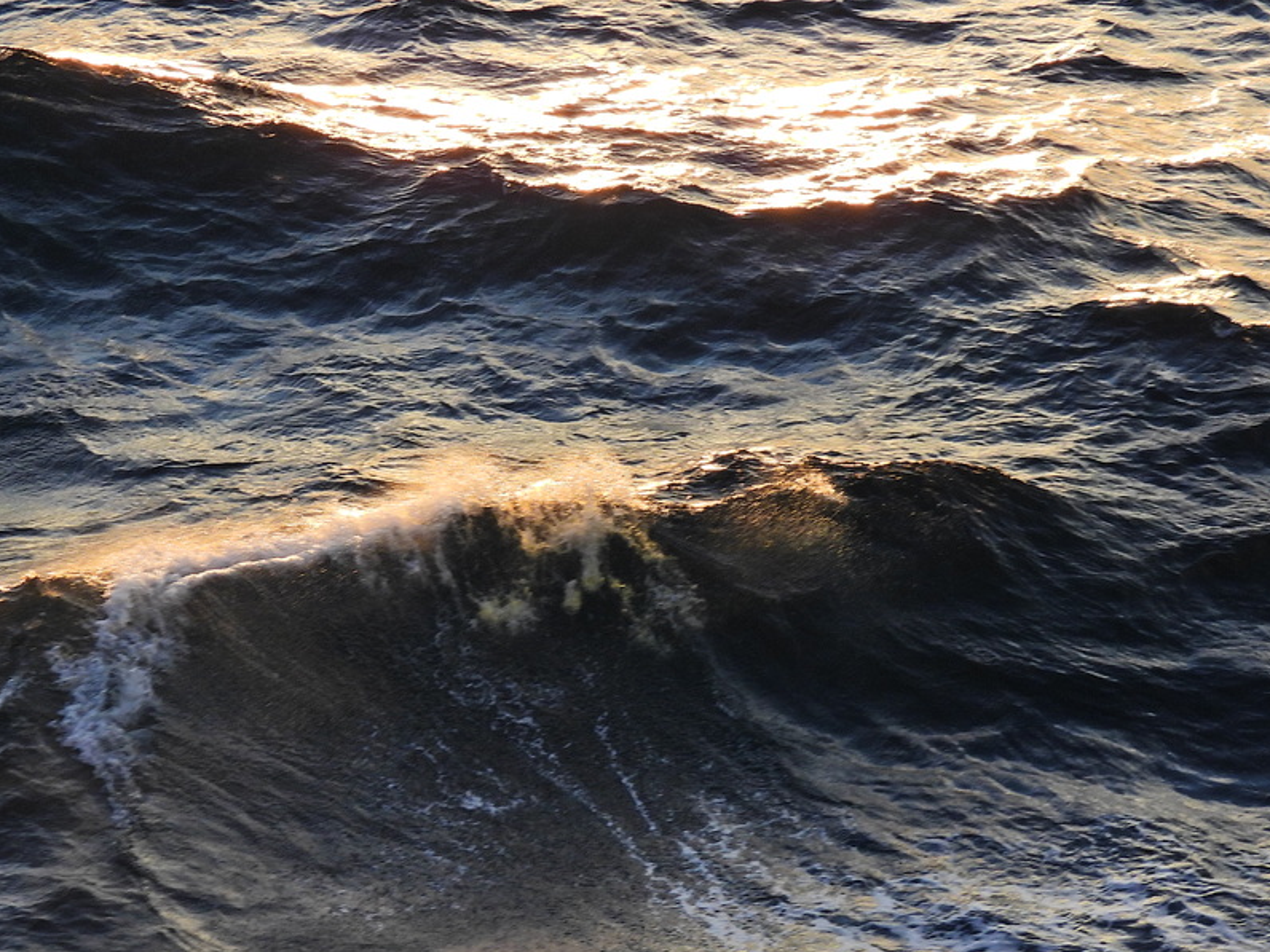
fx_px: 7374
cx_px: 268
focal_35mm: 201
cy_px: 346
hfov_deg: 9.8
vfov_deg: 7.4
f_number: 4
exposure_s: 1/200
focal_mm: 22.3
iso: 100
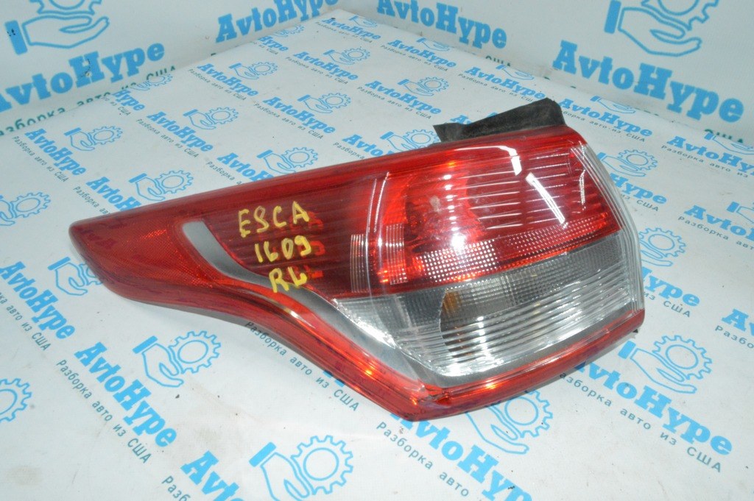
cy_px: 250
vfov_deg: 47.9
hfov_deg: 67.4
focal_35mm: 27
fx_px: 565
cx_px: 377
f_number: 22
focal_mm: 18
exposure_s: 1/40
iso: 4000
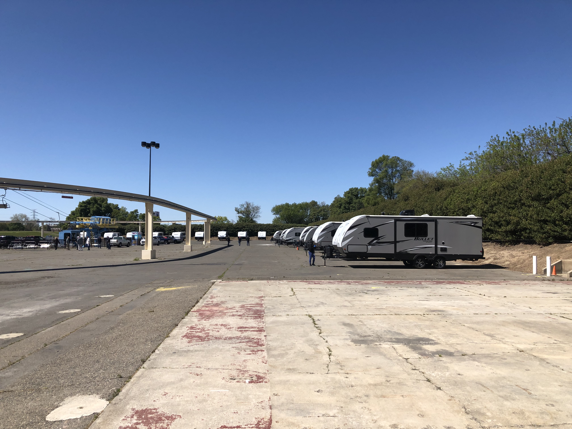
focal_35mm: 28
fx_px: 463
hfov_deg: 63.4
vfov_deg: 49.7
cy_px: 214
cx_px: 286
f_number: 1.8
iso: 20
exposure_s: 1/2825
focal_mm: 3.99
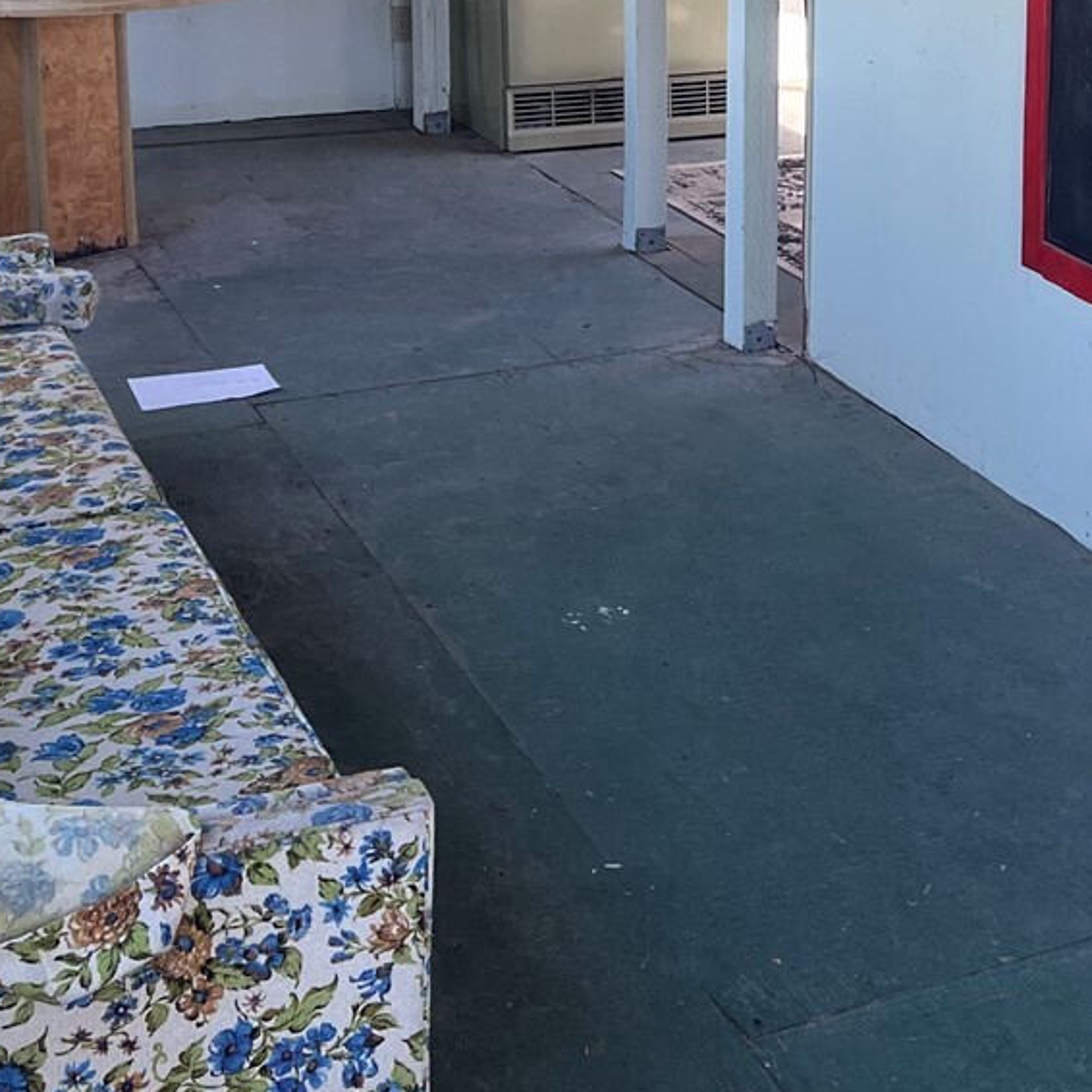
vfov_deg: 25.9
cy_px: 187
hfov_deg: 25.8
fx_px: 2320
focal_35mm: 65
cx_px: 932
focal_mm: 5.7
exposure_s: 1/150
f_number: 1.5
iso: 64
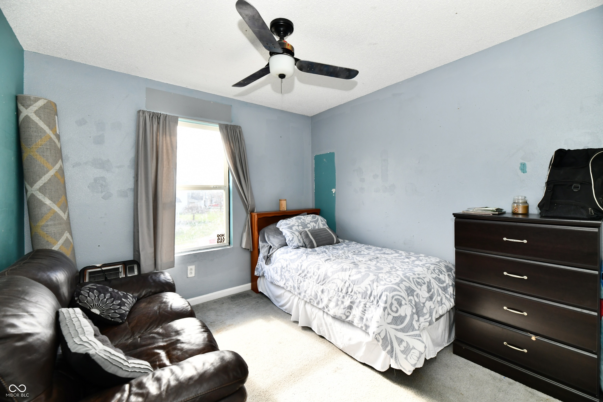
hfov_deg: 104.3
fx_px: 234
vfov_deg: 81.2
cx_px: 302
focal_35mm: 14
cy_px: 201
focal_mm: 14
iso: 640
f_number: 6.3
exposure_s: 1/125
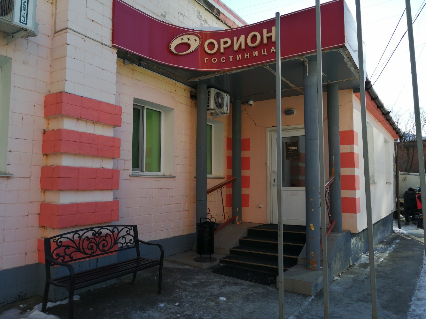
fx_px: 332
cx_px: 213
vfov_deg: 51.4
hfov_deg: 65.3
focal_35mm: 27
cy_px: 160
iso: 50
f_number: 1.8
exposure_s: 1/833
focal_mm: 3.96
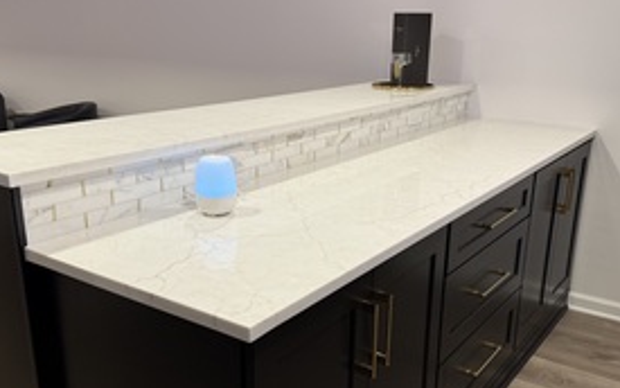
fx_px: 625
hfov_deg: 52.7
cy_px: 217
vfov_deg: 34.4
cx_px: 318
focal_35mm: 37
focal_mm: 6.76
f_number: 1.78
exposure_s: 1/100
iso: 125
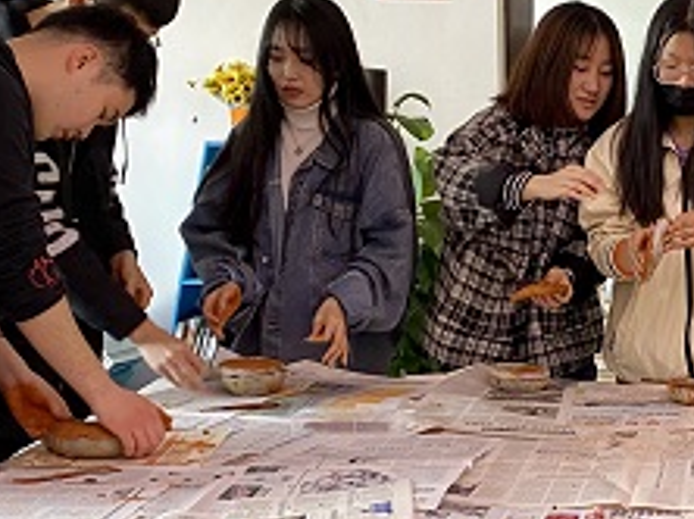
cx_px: 660
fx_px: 1502
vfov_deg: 19.5
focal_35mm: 75
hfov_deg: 25.0
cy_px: 353
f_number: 1.8
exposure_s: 1/50
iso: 160
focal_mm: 4.25
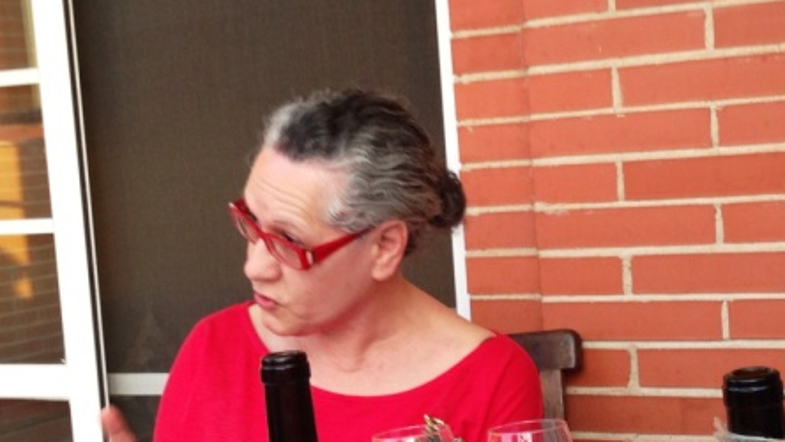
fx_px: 1728
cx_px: 476
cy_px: 325
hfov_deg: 25.5
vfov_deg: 14.5
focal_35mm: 83
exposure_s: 1/60
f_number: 2.4
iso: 50
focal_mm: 4.13
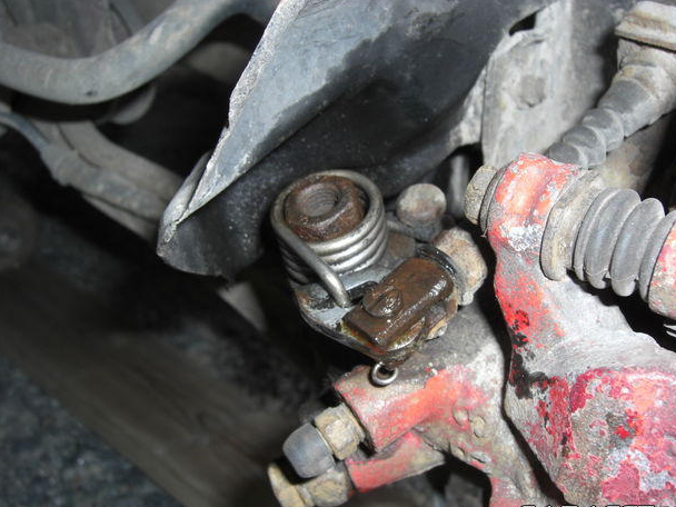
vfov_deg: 36.0
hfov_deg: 46.8
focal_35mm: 40
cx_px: 351
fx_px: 781
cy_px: 256
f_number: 4
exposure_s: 1/60
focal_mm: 7.9
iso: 80
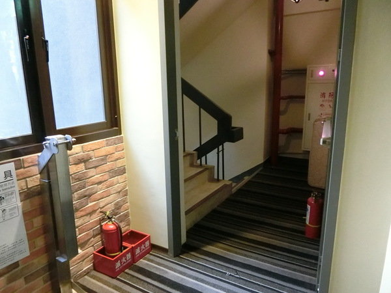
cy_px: 146
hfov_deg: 69.4
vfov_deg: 54.9
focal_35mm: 25
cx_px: 196
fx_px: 282
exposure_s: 1/60
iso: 2000
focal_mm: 5.4
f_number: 2.8
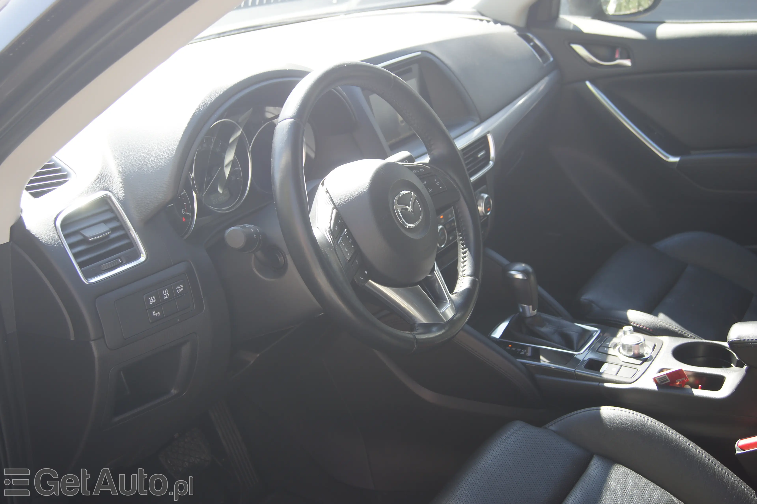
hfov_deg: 46.4
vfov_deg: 31.9
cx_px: 378
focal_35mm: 42
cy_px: 252
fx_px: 883
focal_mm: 28
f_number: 5
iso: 100
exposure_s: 1/50
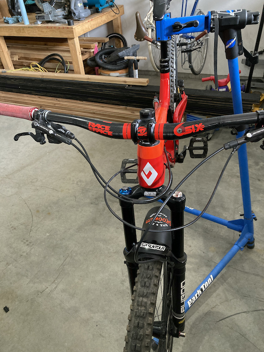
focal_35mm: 28
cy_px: 176
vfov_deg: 63.4
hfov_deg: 49.7
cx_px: 132
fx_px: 285
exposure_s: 1/45
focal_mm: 3.99
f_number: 1.8
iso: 320
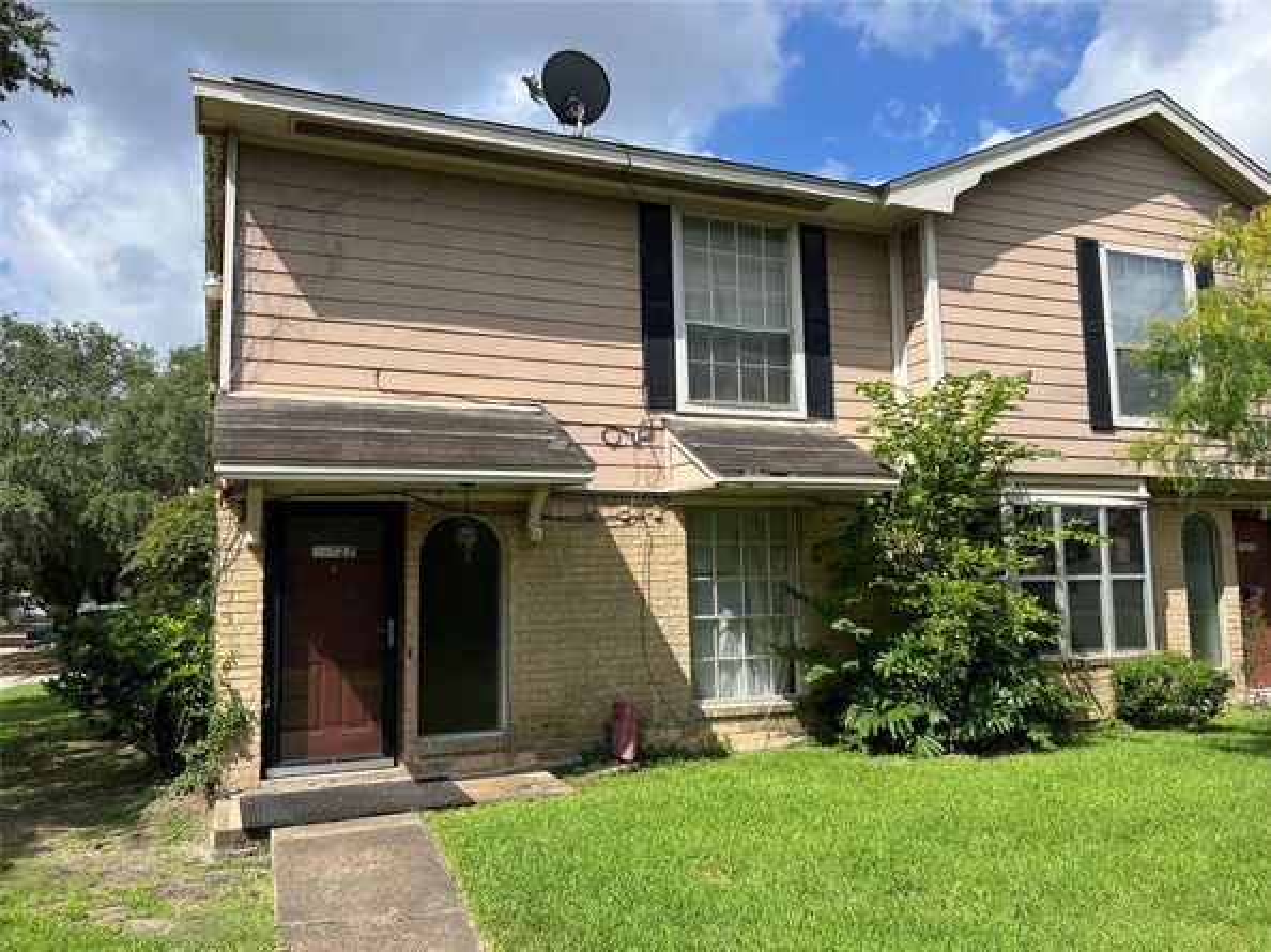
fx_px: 954
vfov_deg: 53.0
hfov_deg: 67.3
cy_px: 476
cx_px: 636
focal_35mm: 26
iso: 50
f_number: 1.5
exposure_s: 1/3257
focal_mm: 5.7
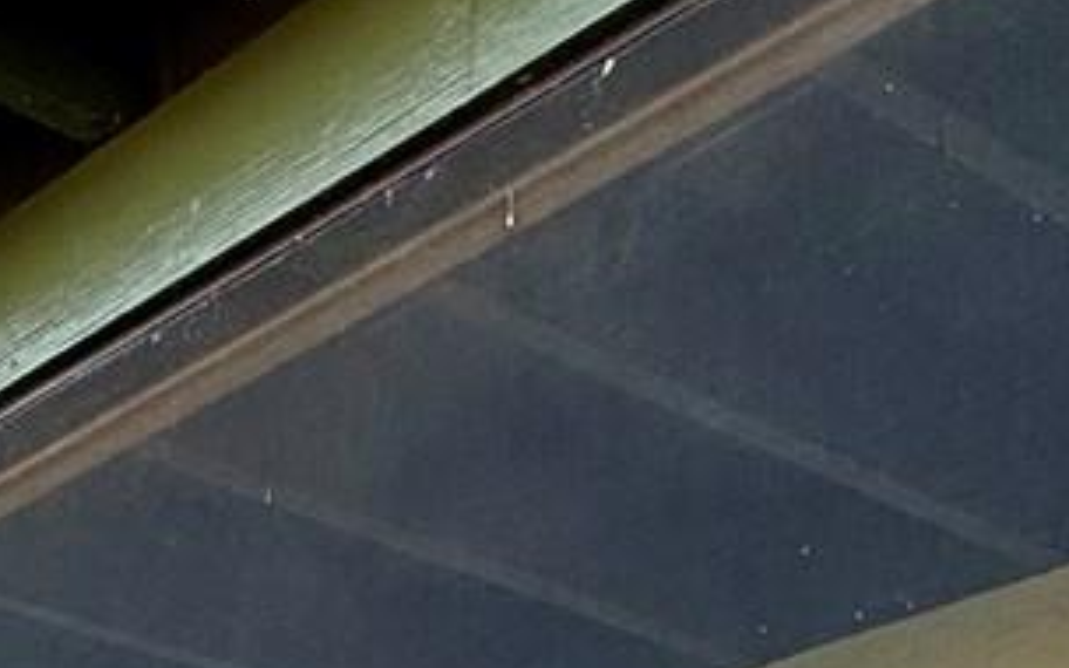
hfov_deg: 20.8
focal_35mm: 78
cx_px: -696
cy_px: 1586
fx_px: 2272
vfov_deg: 12.9
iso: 64
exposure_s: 1/200
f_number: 2.2
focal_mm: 2.22
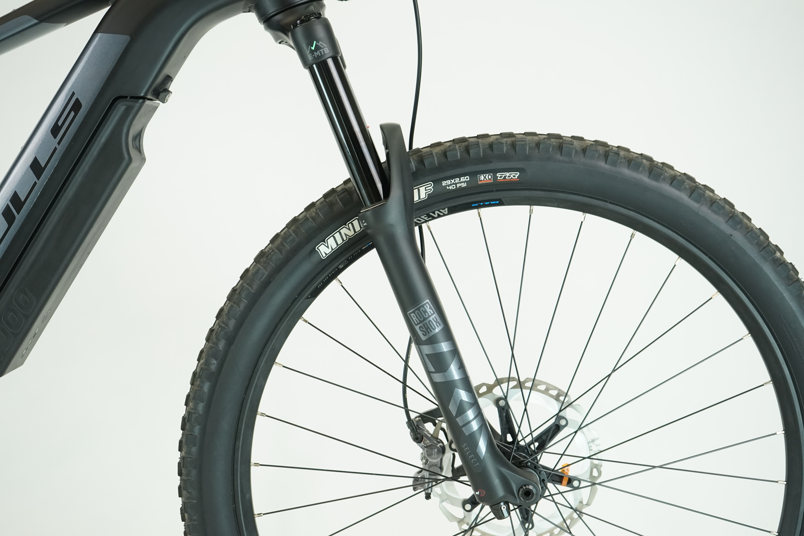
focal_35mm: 48
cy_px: 268
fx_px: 1072
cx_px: 402
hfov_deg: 41.1
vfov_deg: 28.1
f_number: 5.6
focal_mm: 48
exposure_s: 1/200
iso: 1600
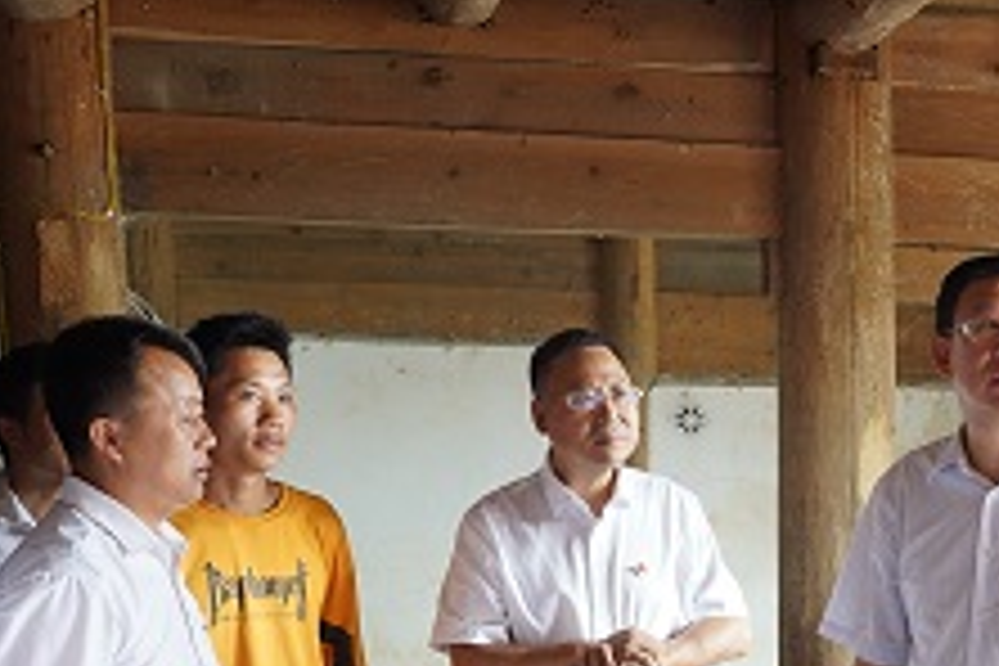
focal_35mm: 65
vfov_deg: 20.1
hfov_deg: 30.0
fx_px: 1804
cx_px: 837
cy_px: 706
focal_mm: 24
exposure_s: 1/8
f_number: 8
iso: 400
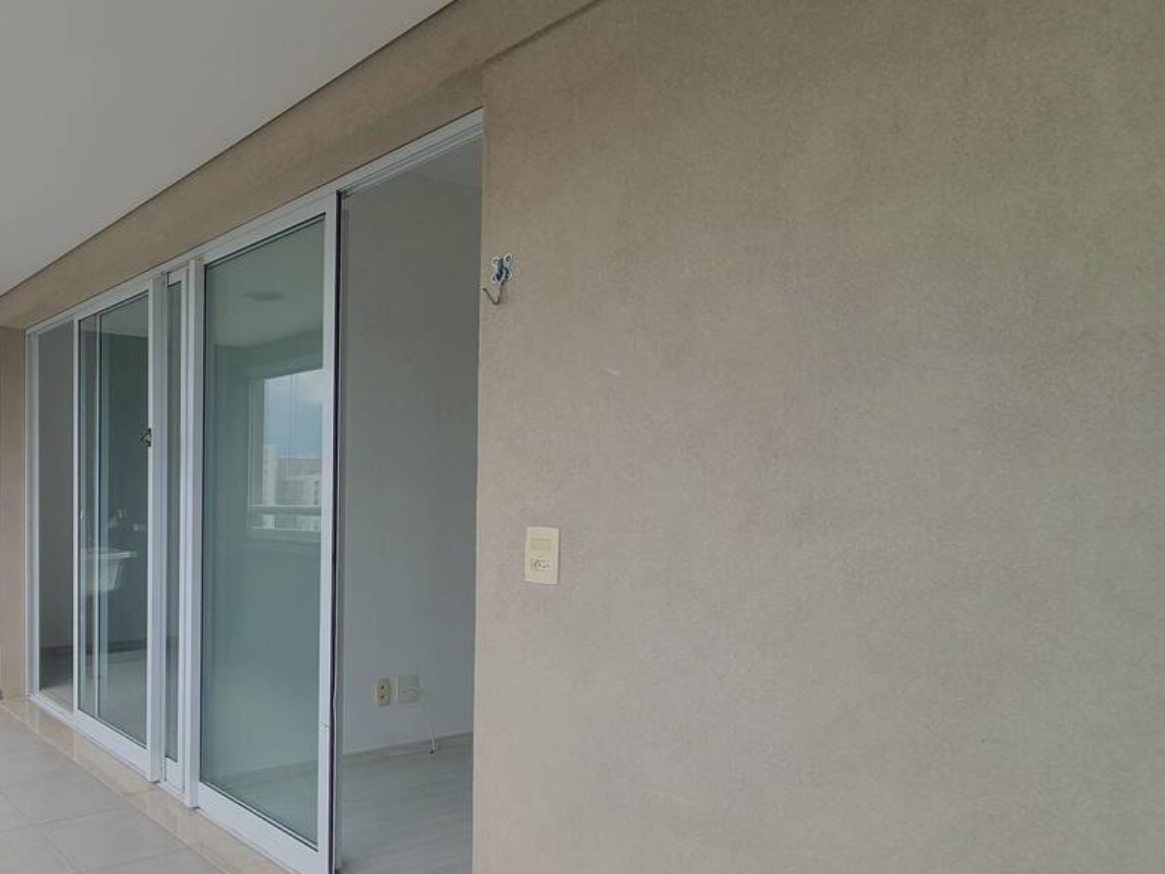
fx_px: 808
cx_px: 151
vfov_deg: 56.7
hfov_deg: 62.0
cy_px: 489
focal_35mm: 24
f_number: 2.2
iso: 50
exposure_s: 1/273
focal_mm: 1.8
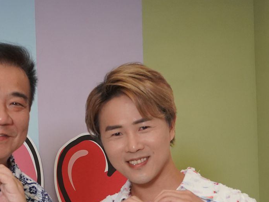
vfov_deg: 17.3
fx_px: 656
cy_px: 168
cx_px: 73
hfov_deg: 23.0
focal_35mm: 84
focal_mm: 21
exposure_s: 1/160
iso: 1250
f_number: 4
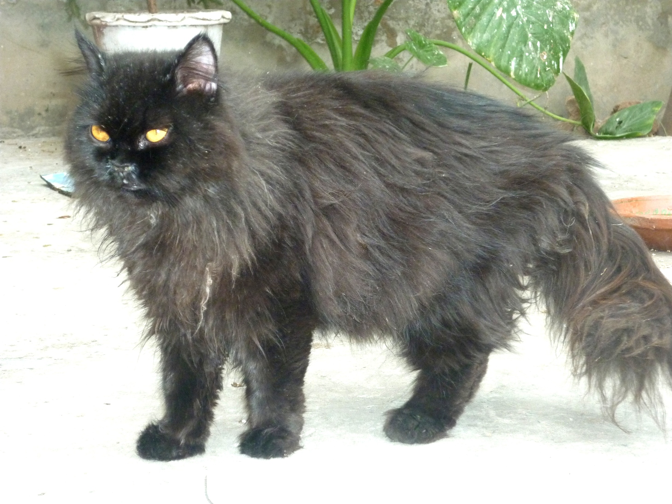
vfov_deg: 17.2
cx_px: 336
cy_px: 252
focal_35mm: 86
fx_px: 1669
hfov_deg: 22.8
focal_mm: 14.2
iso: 320
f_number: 4.4
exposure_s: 1/100
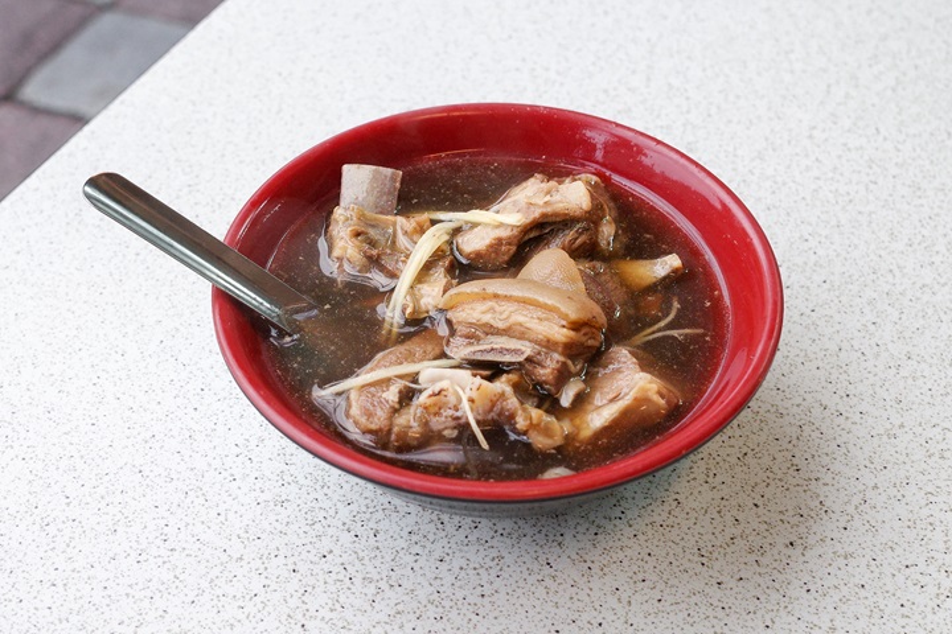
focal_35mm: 50
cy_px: 317
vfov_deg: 27.0
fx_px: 1322
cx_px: 476
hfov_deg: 39.6
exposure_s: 1/200
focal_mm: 18.3
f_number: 3.5
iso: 500
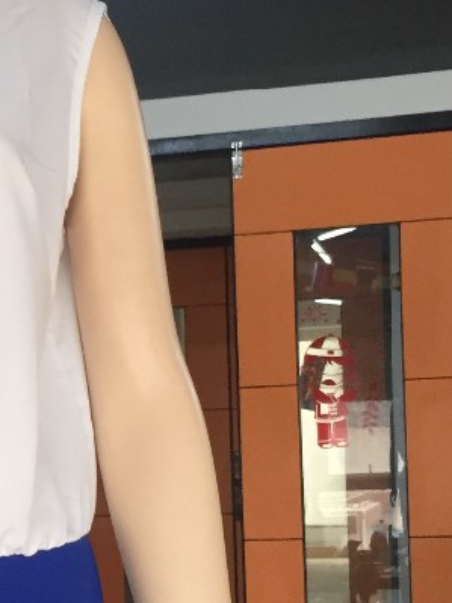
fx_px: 1690
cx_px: -116
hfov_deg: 14.7
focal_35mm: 97
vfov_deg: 20.1
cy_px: 465
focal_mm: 4.15
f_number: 2.2
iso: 64
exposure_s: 1/33
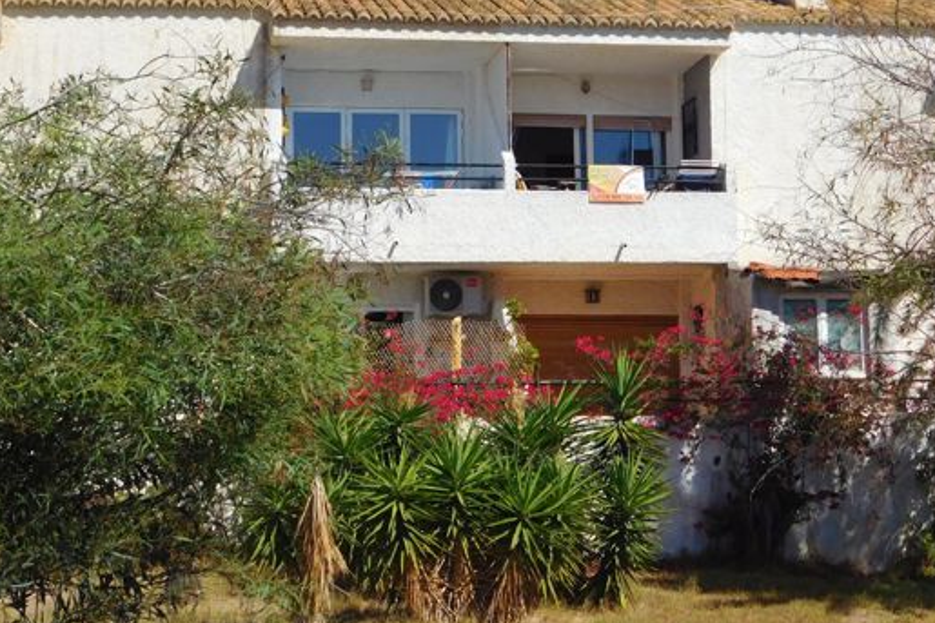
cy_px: 216
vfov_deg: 16.2
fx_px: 2181
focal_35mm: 84
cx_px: 547
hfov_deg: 24.2
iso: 125
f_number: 8
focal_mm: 10.4
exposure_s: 1/400
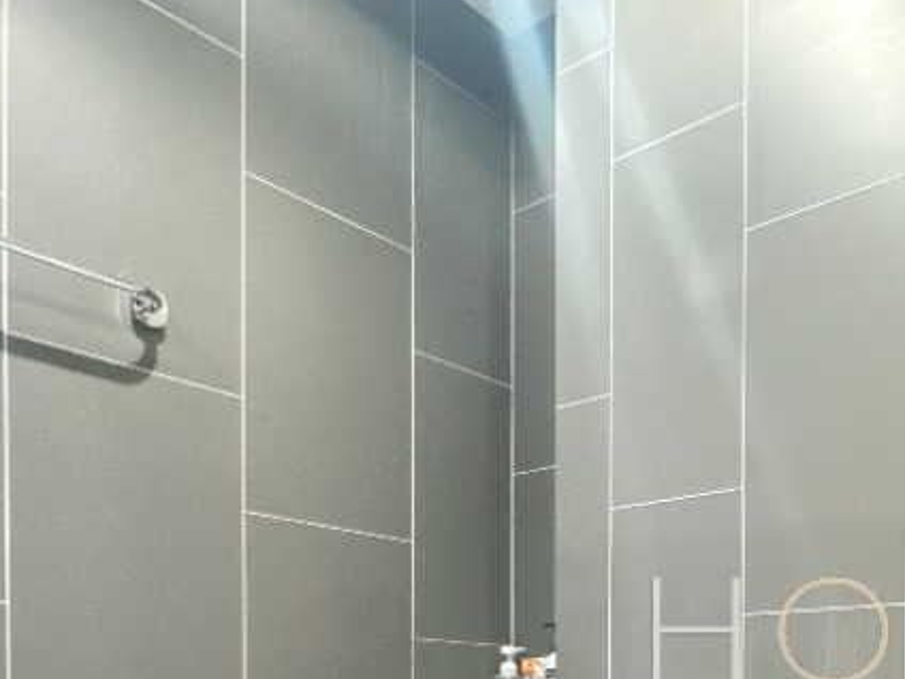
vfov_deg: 36.8
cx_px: 914
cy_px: 732
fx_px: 863
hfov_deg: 46.1
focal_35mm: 33
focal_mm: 2.22
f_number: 2.2
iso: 1000
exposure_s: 1/50
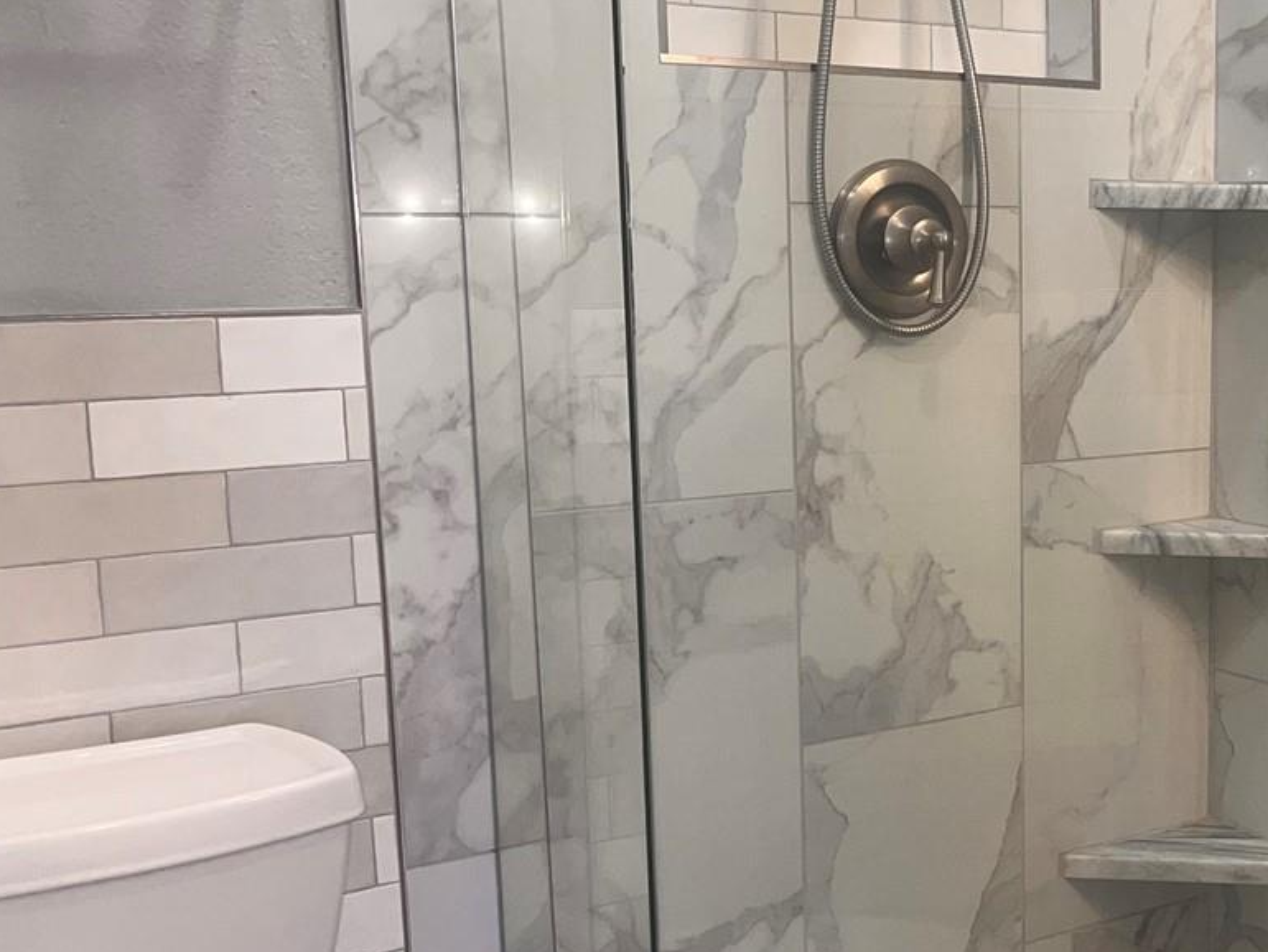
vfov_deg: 27.0
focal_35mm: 54
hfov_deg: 32.8
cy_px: 511
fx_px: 1979
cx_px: 1245
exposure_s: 1/120
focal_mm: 5.1
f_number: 1.6
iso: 50
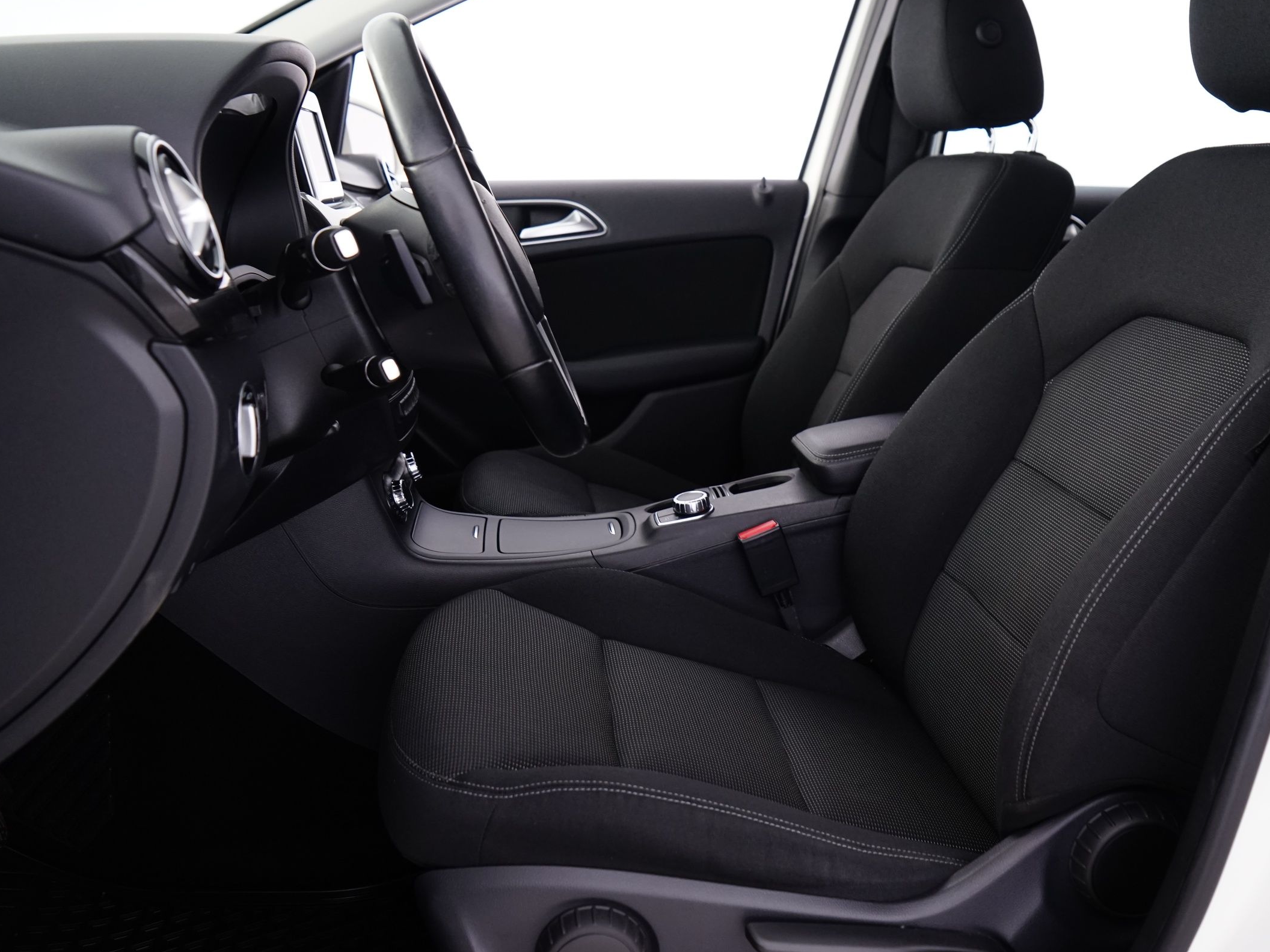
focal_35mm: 33
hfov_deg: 55.3
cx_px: 667
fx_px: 1211
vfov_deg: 42.9
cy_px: 474
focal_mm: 29
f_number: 5
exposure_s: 1/8
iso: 1250
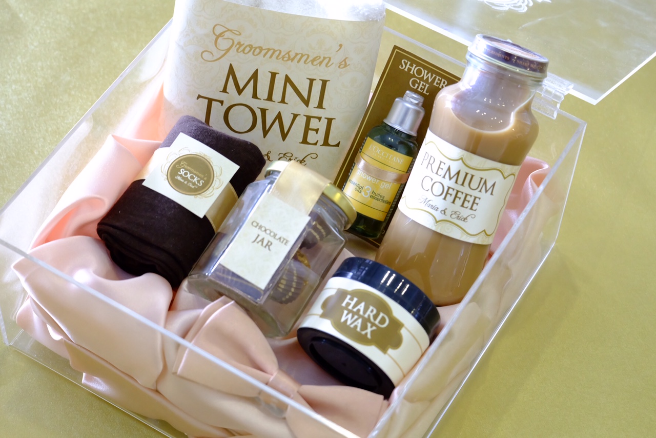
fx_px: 1531
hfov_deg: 24.2
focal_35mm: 84
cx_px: 328
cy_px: 219
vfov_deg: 16.3
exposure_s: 1/38
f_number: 4.6
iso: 3200
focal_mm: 56.2
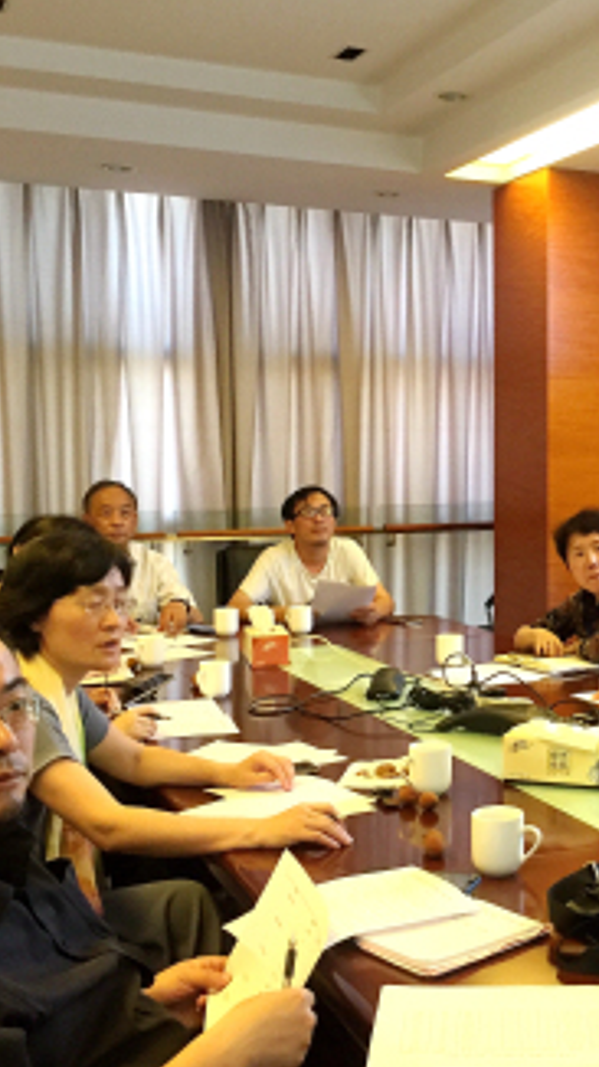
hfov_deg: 25.3
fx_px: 1301
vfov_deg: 44.6
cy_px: 534
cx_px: 516
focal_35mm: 46
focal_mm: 4.15
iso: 200
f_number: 2.2
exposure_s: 1/33
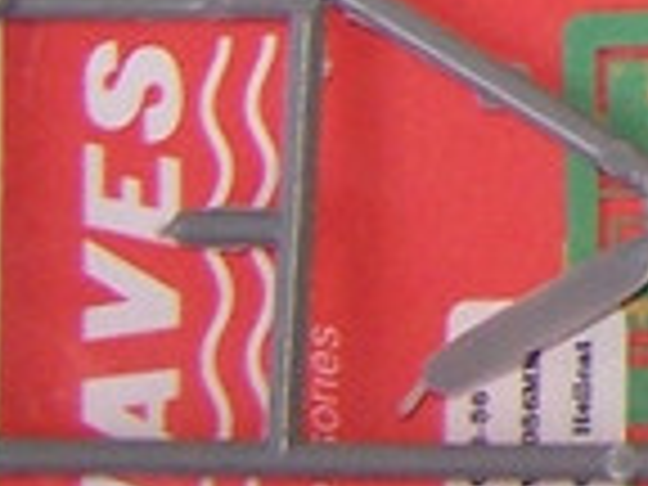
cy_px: -549
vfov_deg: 5.2
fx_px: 5260
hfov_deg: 6.3
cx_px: 2086
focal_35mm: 281
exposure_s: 1/60
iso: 140
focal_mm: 6.3
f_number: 2.8
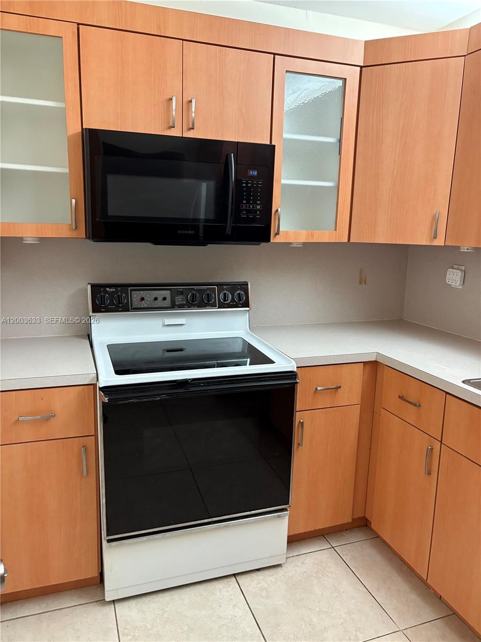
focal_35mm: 26
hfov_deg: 53.1
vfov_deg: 67.3
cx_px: 240
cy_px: 321
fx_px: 482
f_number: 1.6
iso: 250
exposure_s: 1/60
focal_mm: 5.96
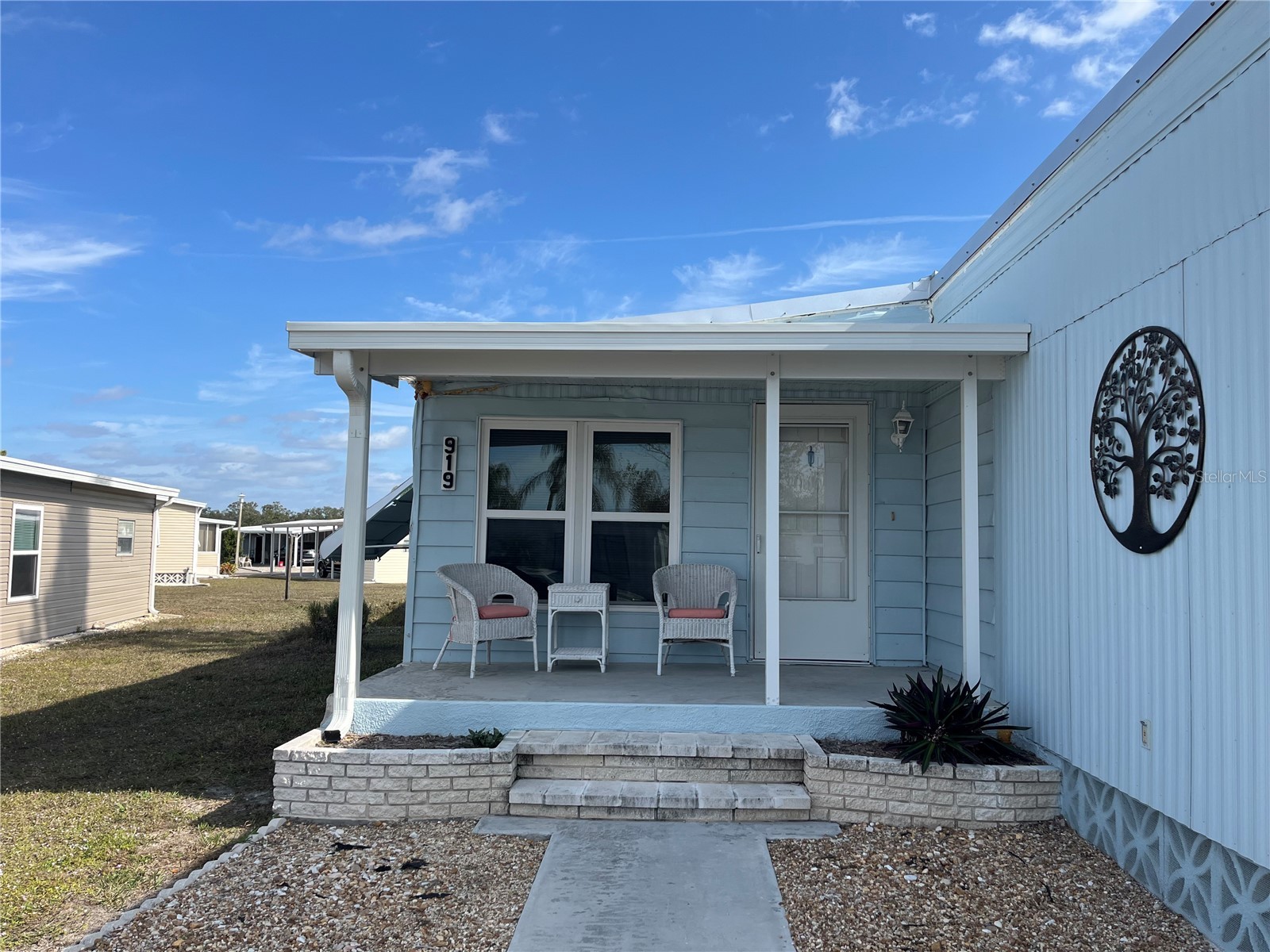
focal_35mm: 26
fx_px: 954
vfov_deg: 53.1
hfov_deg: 67.3
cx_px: 635
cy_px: 476
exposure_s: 1/3521
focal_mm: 5.1
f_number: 1.6
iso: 50
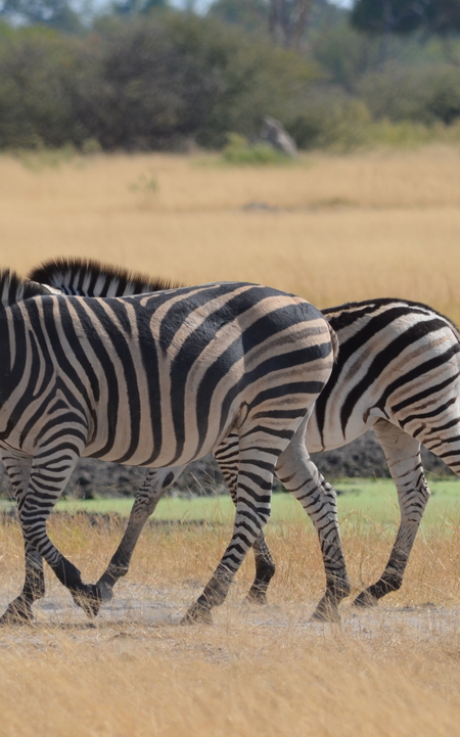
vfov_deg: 2.6
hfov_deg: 1.6
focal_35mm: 813
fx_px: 16324
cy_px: 390
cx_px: 188
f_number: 7.1
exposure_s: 1/800
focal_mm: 300
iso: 200
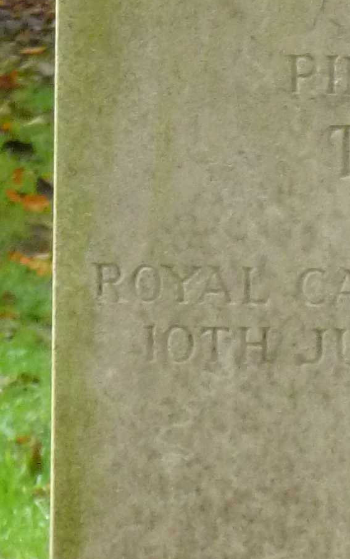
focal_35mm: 414
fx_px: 6317
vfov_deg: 5.1
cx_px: 338
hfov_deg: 3.2
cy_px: 428
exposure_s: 1/60
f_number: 4.8
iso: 400
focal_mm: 14.8
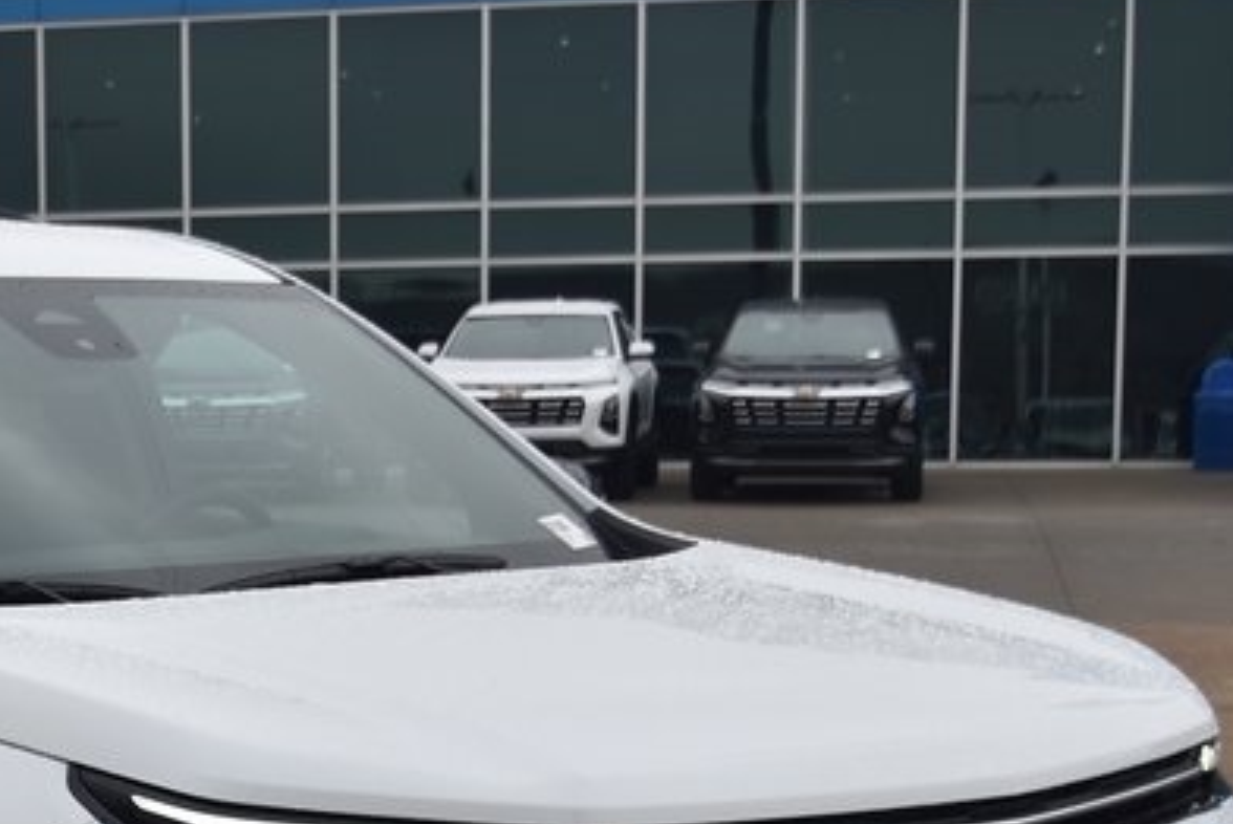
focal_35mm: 82
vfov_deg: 16.3
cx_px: 93
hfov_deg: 23.9
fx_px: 2821
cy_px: 840
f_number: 4.5
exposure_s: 1/640
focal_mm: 21
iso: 100
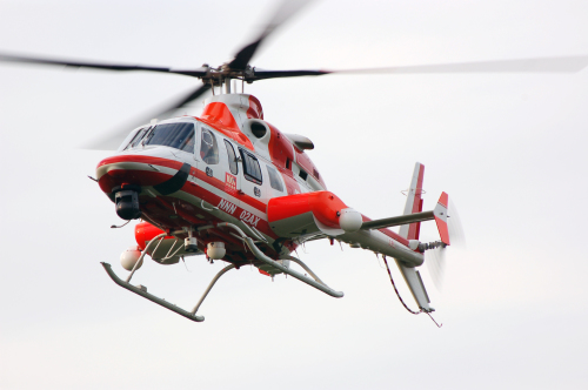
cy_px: 195
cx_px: 294
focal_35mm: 300
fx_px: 4894
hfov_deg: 6.9
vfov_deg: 4.6
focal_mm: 200
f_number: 5
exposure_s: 1/200
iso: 200
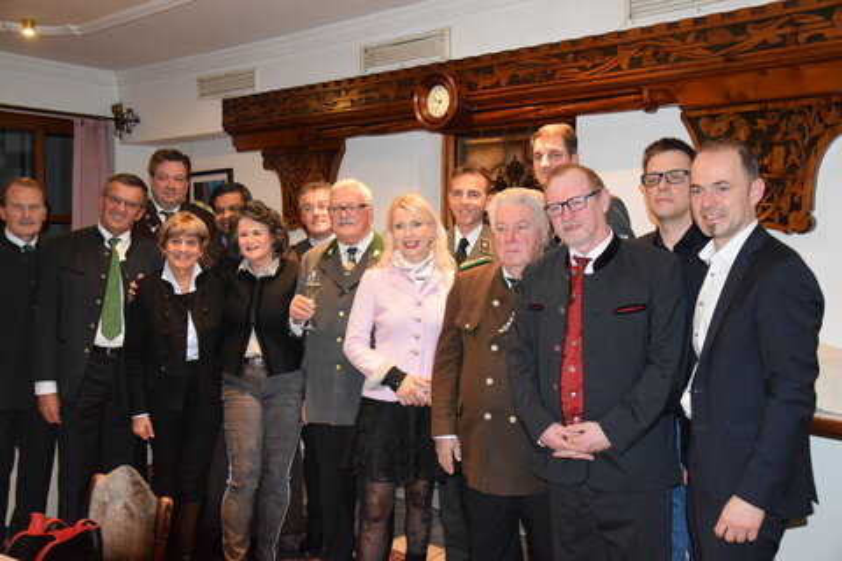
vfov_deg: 36.9
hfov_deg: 53.1
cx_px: 421
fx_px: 842
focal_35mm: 36
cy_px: 280
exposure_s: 1/60
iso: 3200
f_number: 3.8
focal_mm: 24
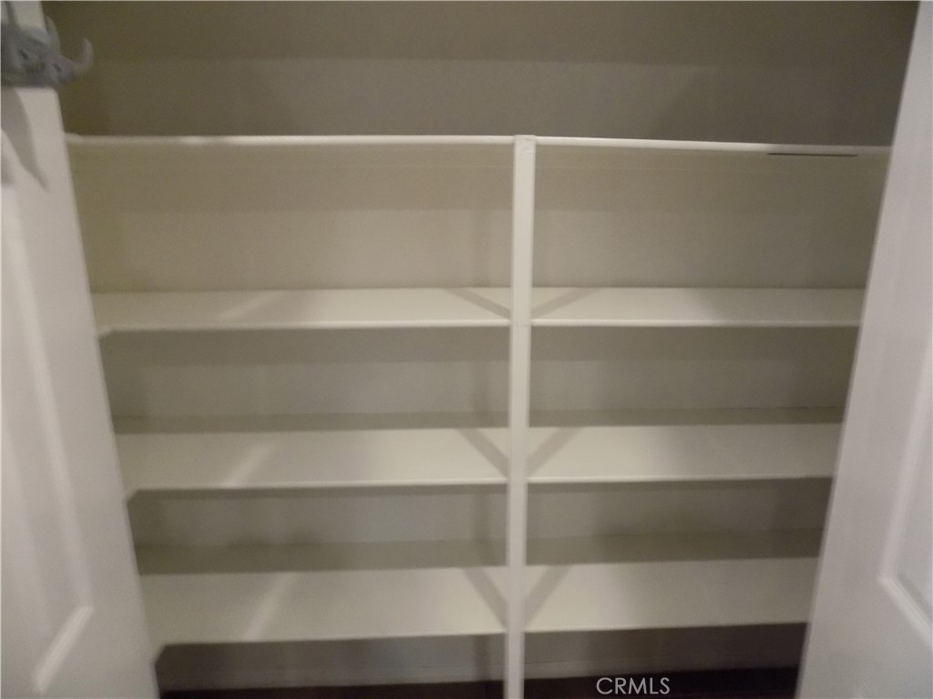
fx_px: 620
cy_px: 350
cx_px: 466
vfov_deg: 58.9
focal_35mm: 23
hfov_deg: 73.9
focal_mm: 4
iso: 400
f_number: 3.1
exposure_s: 1/20
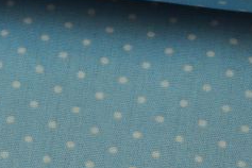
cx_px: 28
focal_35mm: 279
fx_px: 1951
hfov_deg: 7.4
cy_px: 186
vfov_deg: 4.9
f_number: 5.6
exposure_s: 1/125
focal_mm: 55
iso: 360
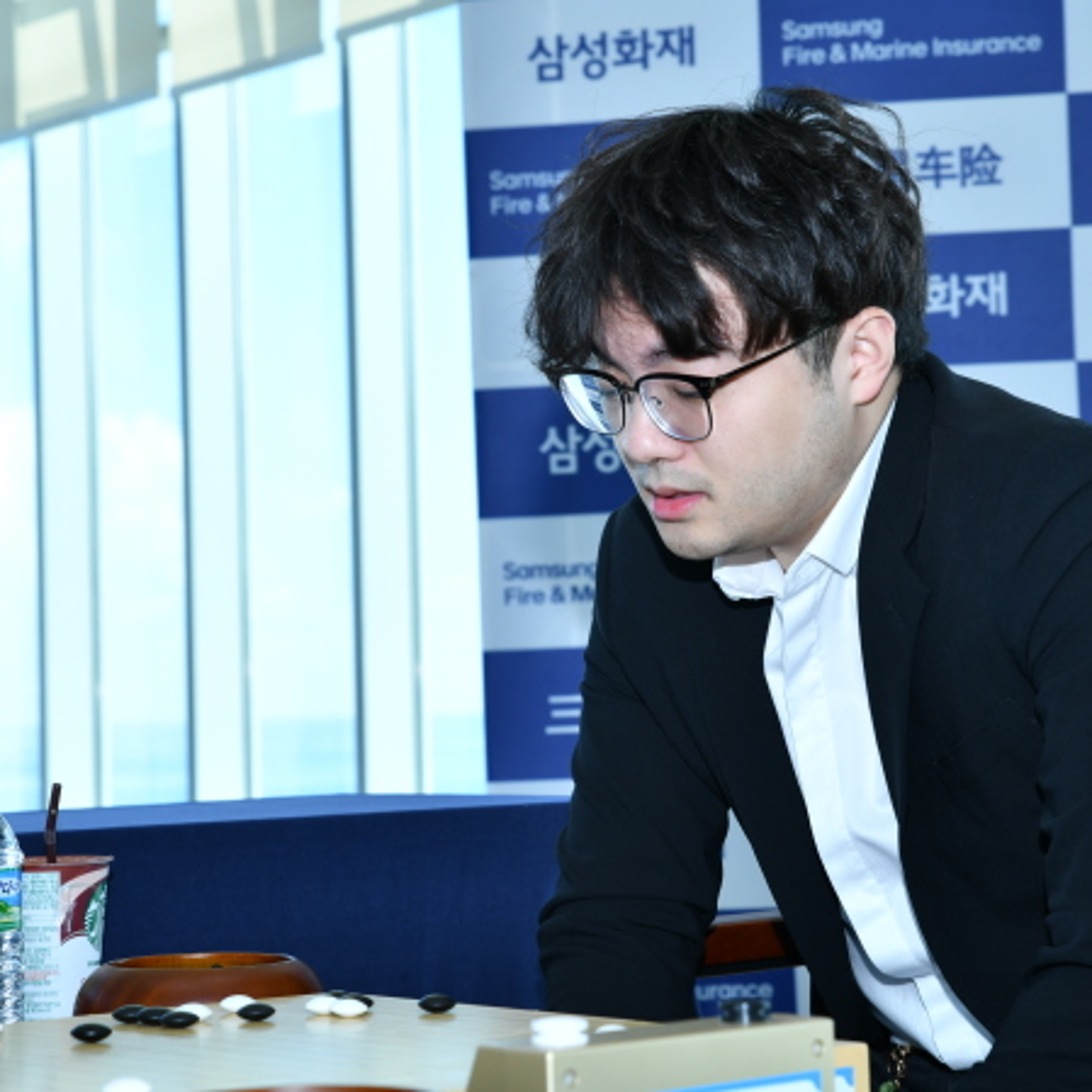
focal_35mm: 90
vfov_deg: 19.3
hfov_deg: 19.3
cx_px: 525
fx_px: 3212
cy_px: 548
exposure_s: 1/160
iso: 320
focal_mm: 70
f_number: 7.1
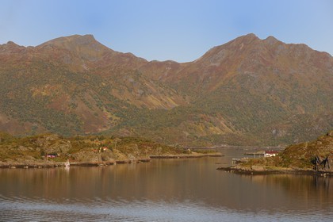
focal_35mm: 140
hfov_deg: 14.7
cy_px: 111
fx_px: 1295
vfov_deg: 9.8
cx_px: 166
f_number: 8
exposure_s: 1/400
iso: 200
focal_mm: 140
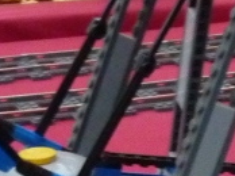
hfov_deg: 11.0
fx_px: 1159
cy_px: 318
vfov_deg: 8.3
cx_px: 389
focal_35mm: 171
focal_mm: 4.7
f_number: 3.4
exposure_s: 1/30
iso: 640
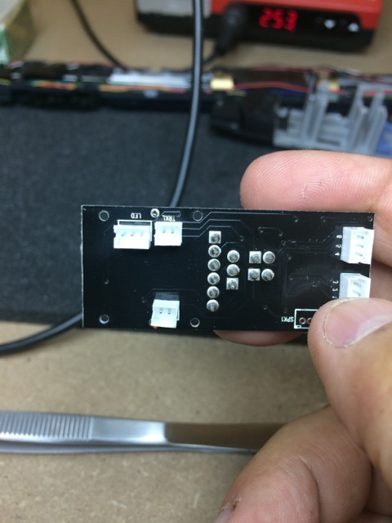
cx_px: 196
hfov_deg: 48.2
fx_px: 438
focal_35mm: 29
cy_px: 262
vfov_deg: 61.7
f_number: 2.2
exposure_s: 1/33
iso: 40
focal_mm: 4.15
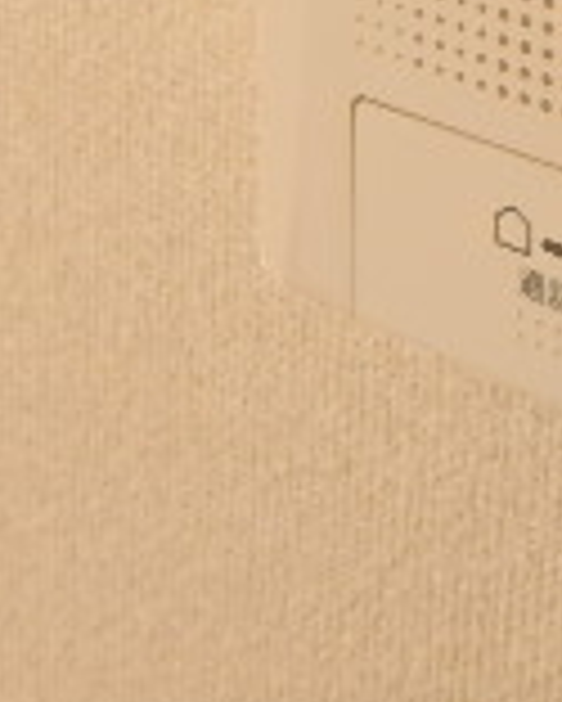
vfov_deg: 19.8
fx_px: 1745
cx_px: 787
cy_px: -346
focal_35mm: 84
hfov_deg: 16.9
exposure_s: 1/60
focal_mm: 3.7
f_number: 3.5
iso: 125
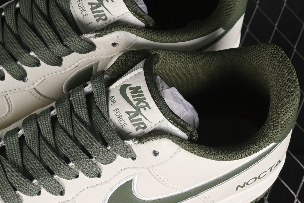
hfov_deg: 13.9
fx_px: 1241
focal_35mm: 147
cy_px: 115
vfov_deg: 9.3
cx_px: 86
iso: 160
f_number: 8
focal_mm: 50
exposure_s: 1/60
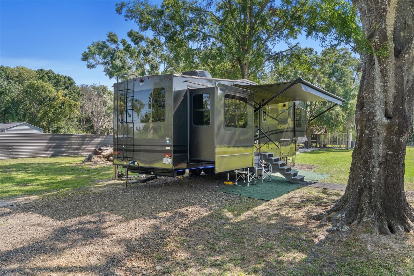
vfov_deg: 51.3
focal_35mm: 25
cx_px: 207
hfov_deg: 71.5
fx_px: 287
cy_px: 138
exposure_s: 1/6
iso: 320
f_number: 8
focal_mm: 25
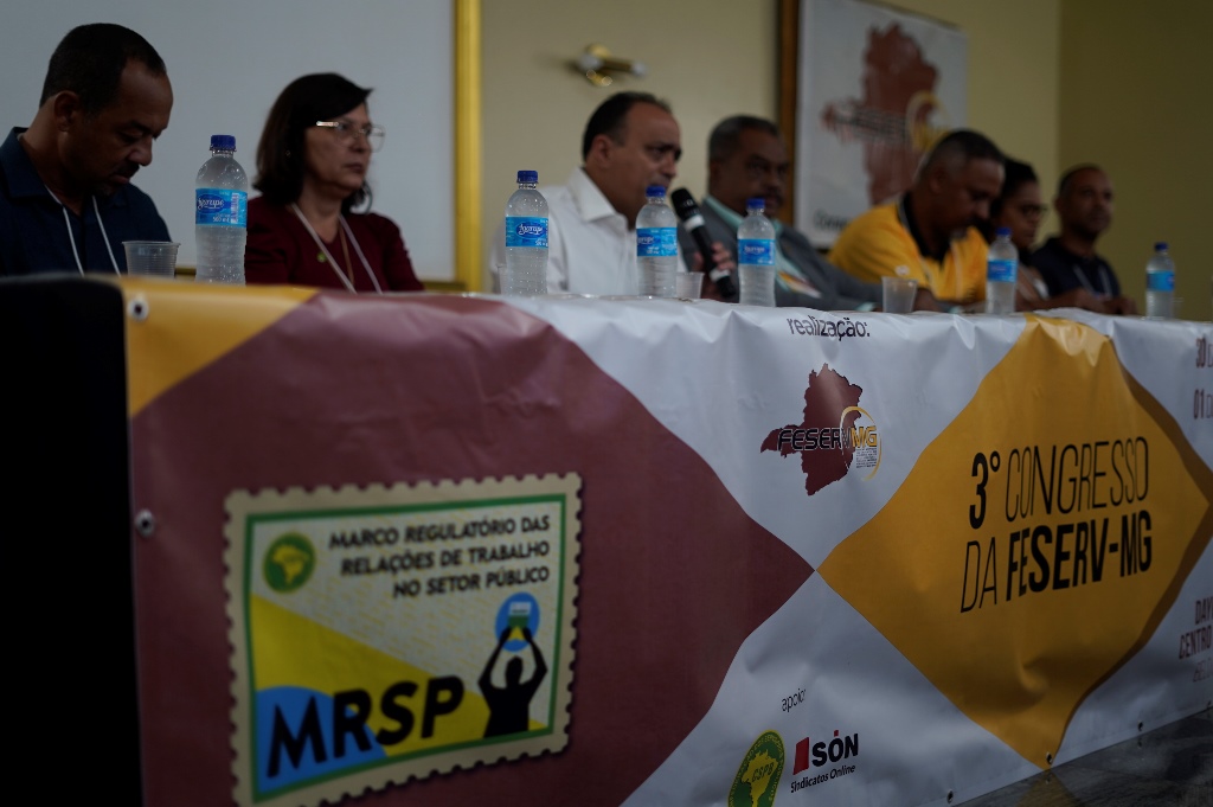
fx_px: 1683
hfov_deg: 39.6
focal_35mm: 50
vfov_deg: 26.9
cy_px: 404
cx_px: 606
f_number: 1.8
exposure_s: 1/60
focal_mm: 50
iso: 160
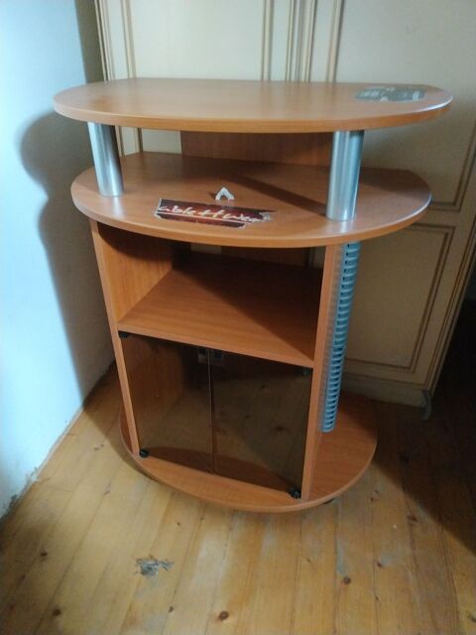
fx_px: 440
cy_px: 318
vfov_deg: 71.6
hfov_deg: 56.8
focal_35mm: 24
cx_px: 238
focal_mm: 3.94
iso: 1000
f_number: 1.9
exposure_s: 1/20
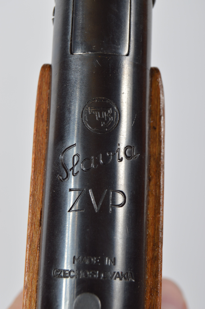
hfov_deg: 16.5
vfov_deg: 24.6
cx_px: 102
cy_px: 154
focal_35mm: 82
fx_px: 706
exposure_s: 1/125
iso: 200
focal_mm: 55
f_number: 9
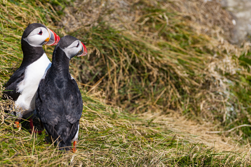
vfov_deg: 7.3
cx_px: 126
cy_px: 84
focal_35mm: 188
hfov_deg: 11.0
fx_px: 1306
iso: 200
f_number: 5.6
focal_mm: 125
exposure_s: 1/1250
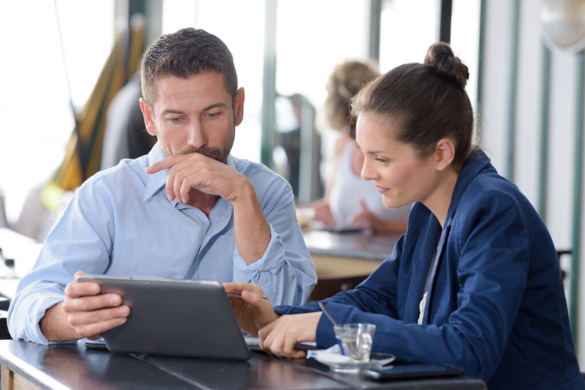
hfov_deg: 19.5
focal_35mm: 105
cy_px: 195
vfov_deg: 13.0
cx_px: 292
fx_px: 1706
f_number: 3.5
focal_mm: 105
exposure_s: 1/125
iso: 400
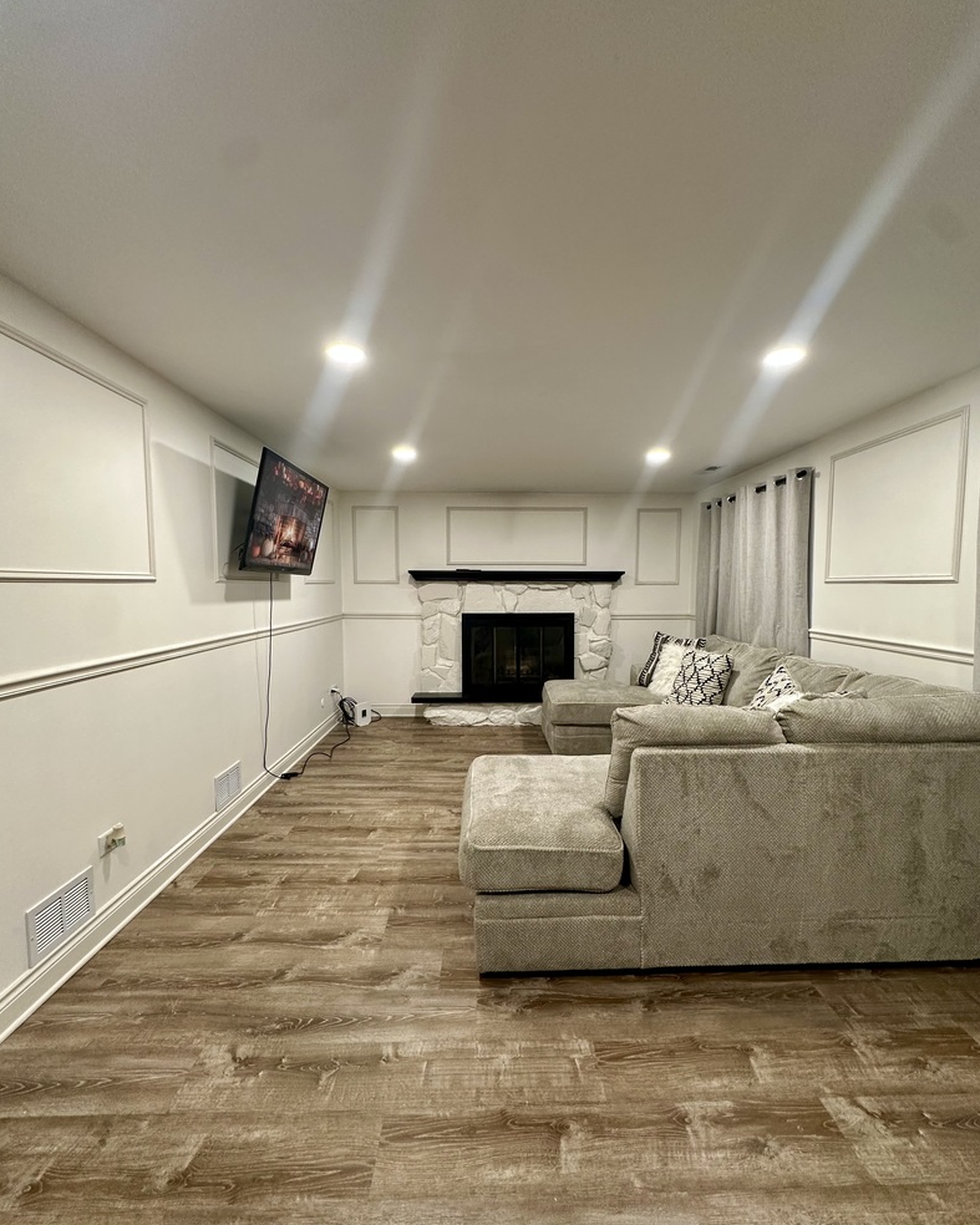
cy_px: 629
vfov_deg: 96.8
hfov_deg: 84.0
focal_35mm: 15
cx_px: 502
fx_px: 544
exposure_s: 1/60
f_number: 2.2
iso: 200
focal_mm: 2.22
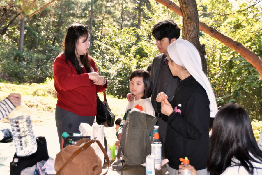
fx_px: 480
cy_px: 88
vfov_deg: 20.6
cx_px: 131
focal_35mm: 66
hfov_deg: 30.5
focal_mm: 44
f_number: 4.5
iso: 220
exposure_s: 1/125
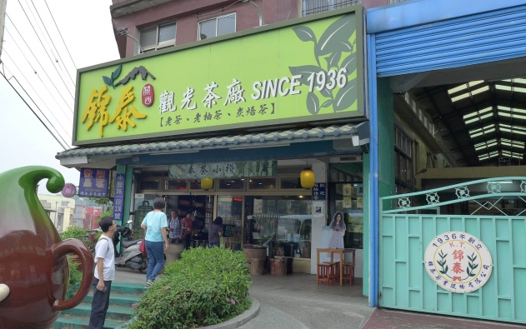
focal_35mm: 31
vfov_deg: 40.6
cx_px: 197
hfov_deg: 60.4
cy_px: 161
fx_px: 445
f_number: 2.8
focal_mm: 4.7
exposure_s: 1/250
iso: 125
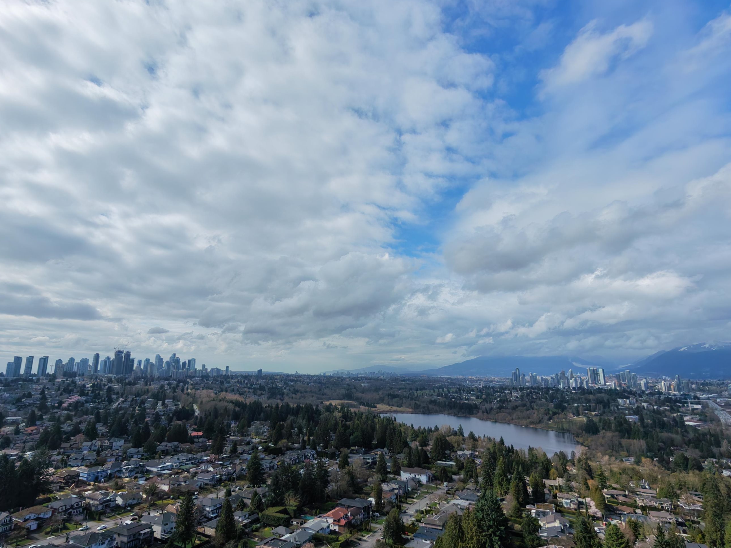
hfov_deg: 84.5
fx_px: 401
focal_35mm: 19
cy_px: 273
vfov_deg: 68.7
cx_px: 335
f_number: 2.2
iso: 460
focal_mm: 3.05
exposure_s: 1/5000
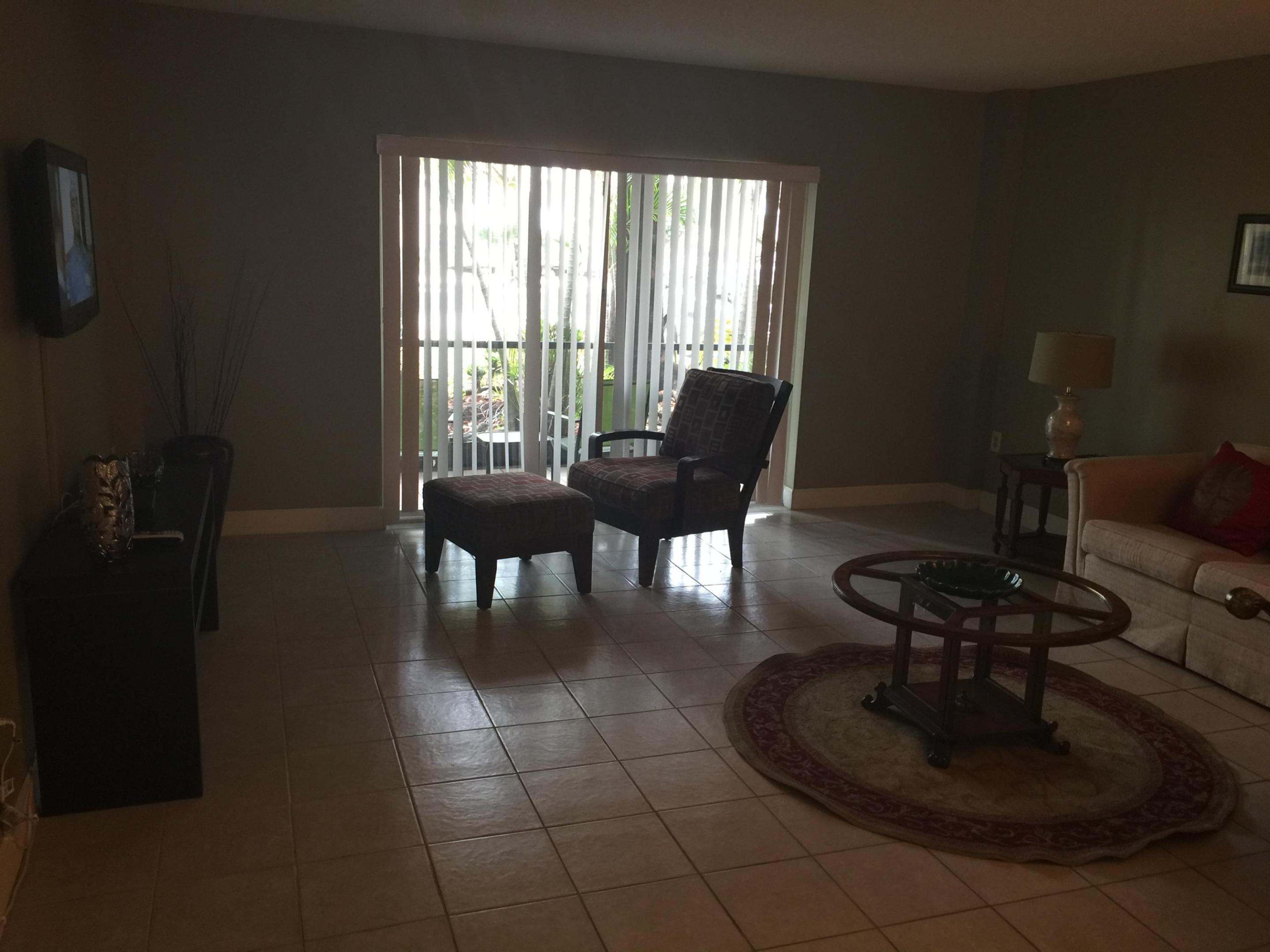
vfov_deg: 48.2
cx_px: 635
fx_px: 1064
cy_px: 476
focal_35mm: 29
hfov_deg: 61.7
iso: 50
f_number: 2.2
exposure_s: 1/15
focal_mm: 4.15
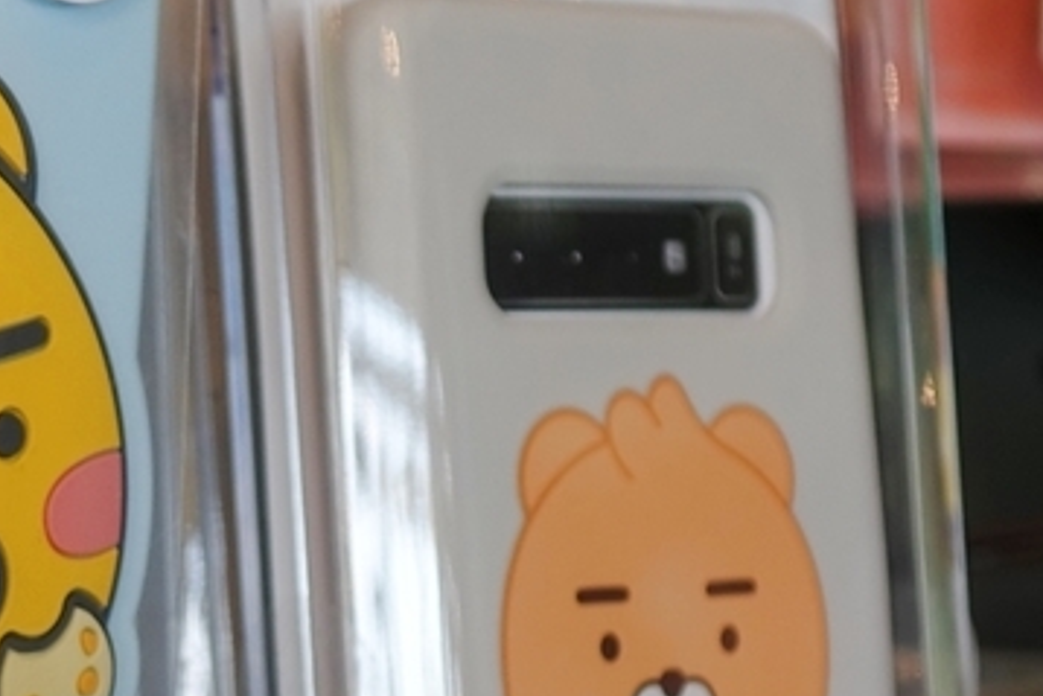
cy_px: 623
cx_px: 201
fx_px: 3884
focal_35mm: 134
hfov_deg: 15.2
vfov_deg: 10.2
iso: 100
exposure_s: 1/50
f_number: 2.8
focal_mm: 14.84
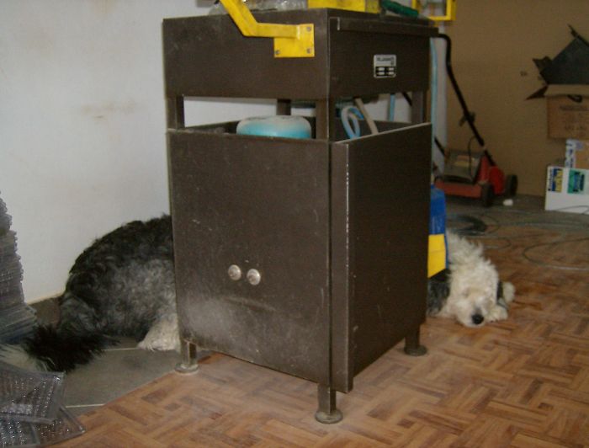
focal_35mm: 38
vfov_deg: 38.0
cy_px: 224
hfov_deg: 48.8
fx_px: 650
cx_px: 294
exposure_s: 1/66.6
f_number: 2.9
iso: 200
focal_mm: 6.4
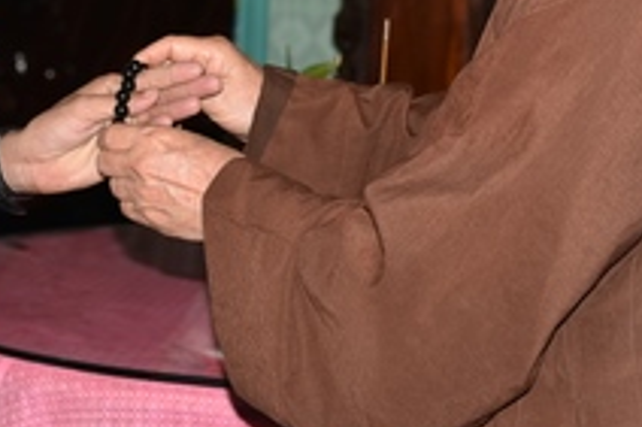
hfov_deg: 15.2
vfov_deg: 9.9
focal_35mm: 135
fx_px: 2406
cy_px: -130
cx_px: 263
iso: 100
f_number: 4
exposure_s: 1/60
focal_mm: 44
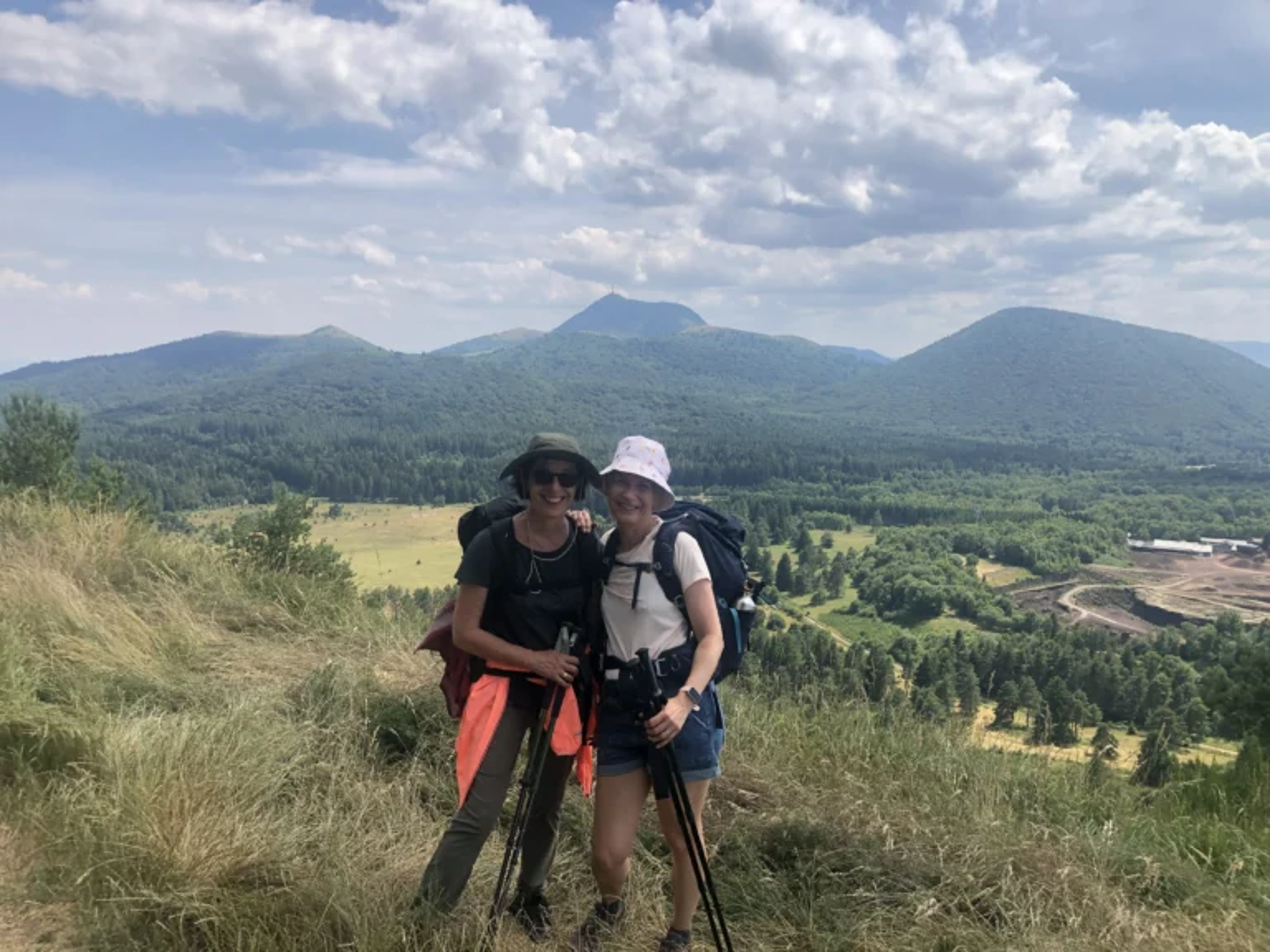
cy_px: 476
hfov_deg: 63.4
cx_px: 635
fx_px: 1027
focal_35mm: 28
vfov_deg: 49.7
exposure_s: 1/1453
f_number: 1.8
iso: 20
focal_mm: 3.99
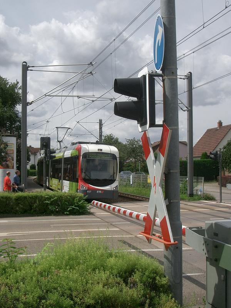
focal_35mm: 49
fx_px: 436
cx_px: 116
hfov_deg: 29.7
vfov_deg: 38.9
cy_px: 154
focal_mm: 8.2
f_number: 5
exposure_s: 1/500
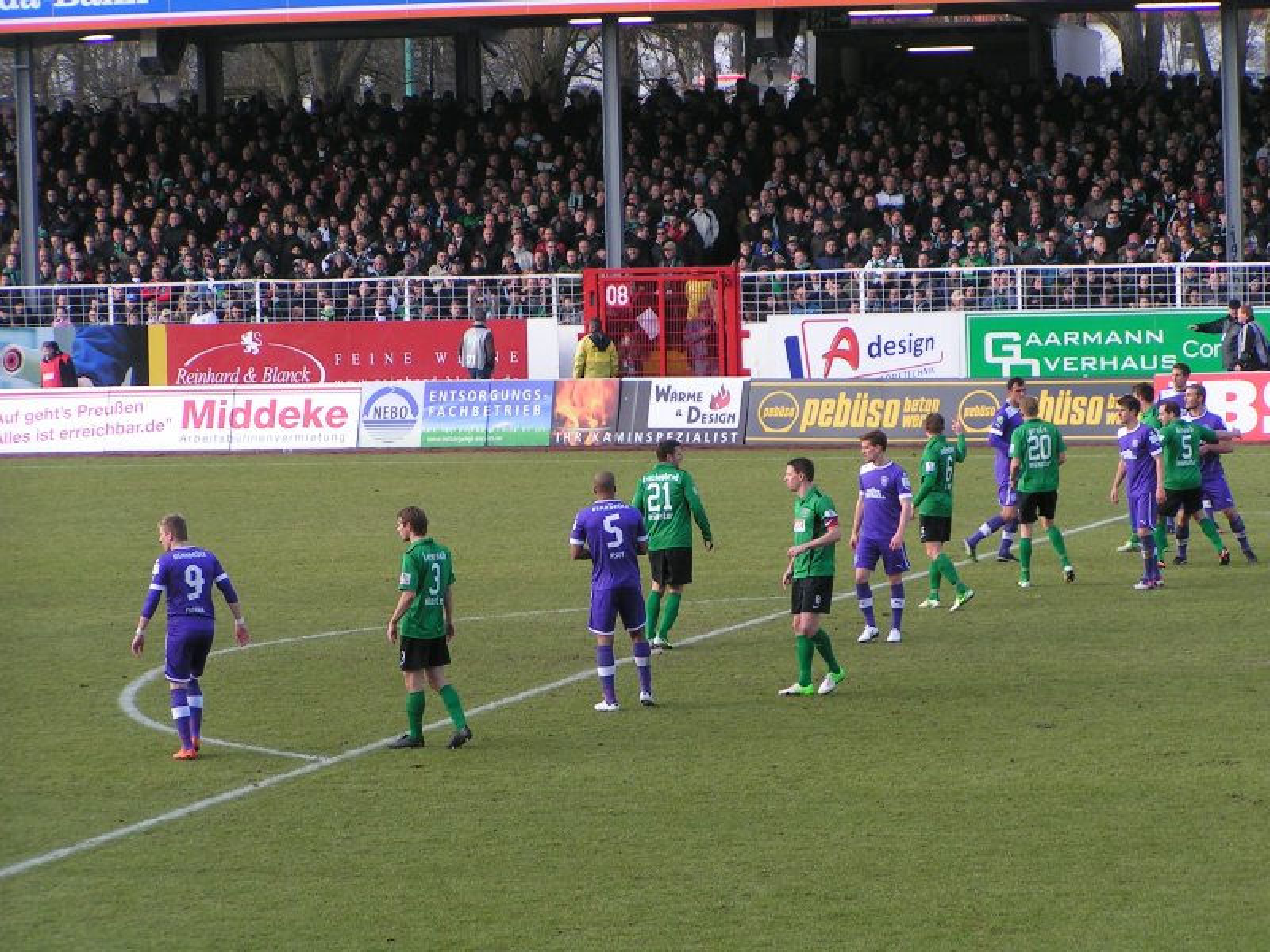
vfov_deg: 9.1
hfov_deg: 12.0
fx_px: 6017
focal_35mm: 164
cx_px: 635
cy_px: 476
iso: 50
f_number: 4.5
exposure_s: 1/160
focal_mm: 25.1
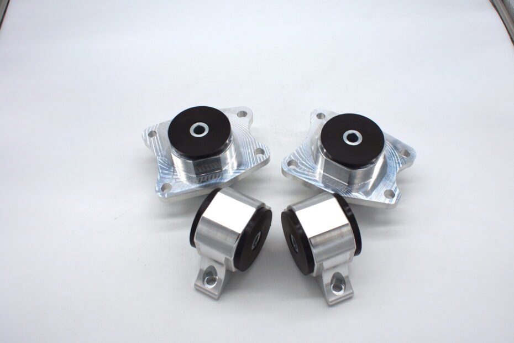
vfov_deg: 36.9
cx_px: 257
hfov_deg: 53.1
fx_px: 514
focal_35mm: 36
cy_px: 172
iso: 100
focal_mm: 24
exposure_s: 1/160
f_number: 7.1
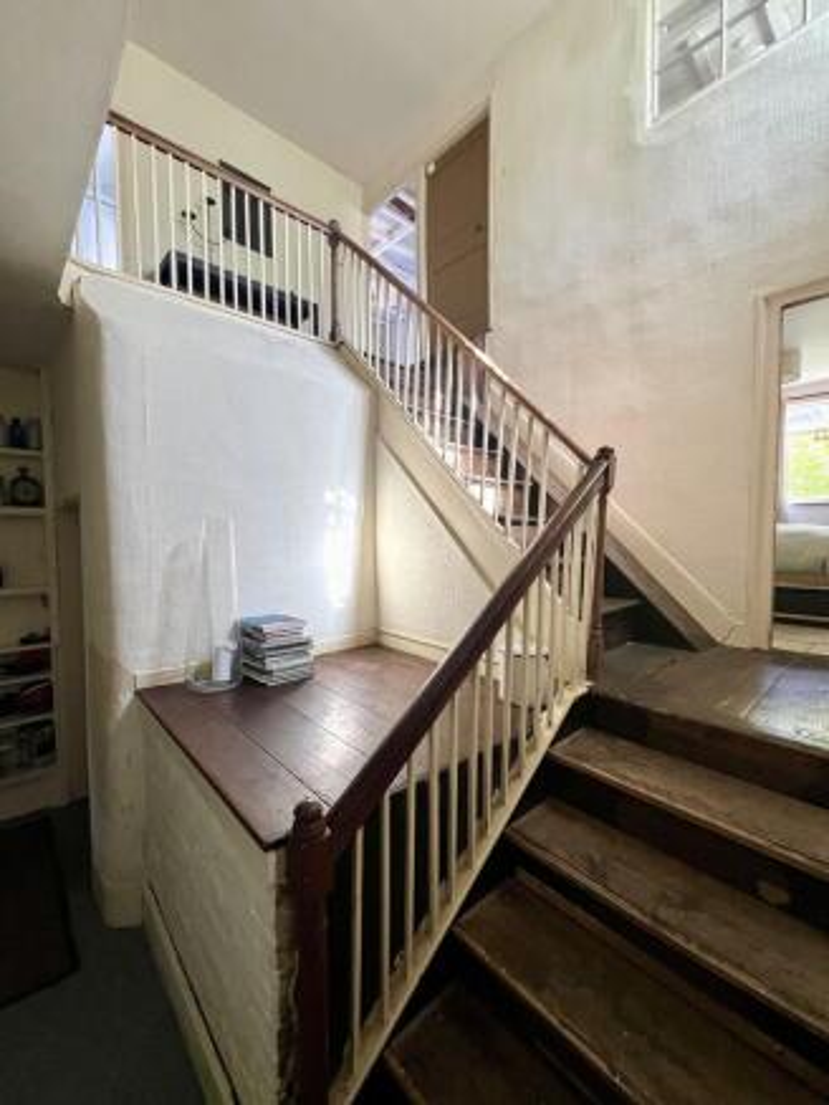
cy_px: 552
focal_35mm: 13
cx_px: 414
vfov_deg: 106.2
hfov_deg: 89.9
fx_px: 415
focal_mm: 1.57
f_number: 1.8
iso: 160
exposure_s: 1/99
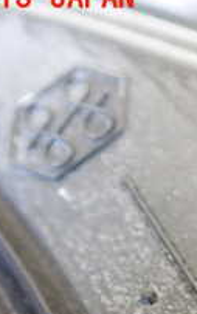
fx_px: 807
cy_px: 326
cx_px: 318
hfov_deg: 13.0
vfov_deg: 21.2
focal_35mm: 94
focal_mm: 5.4
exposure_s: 1/40
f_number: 2.3
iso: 800
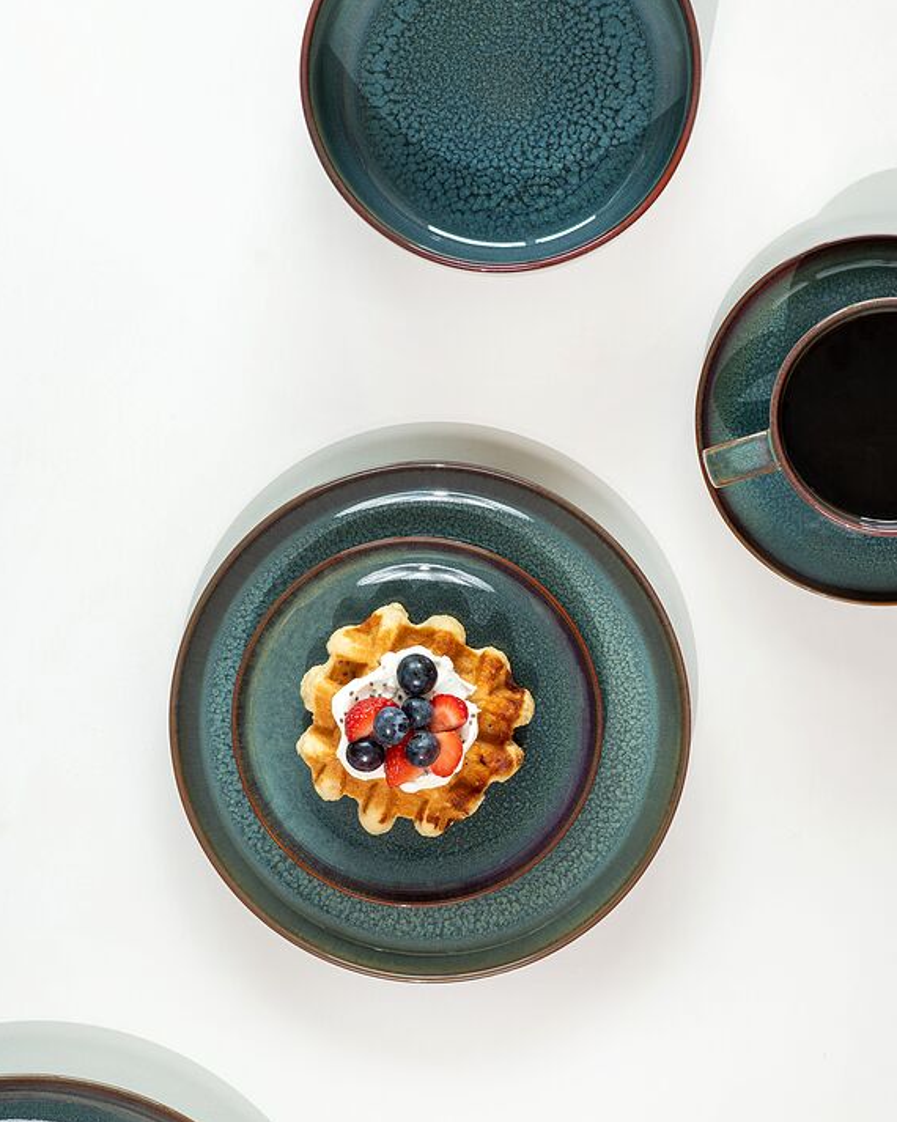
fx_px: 3220
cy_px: 526
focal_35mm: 97
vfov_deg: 19.8
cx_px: 445
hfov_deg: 15.9
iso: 100
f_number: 6.3
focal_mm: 85
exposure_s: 1/6
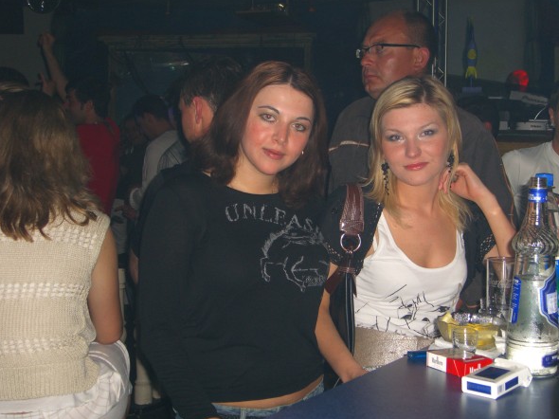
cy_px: 210
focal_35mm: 58
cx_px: 282
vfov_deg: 25.2
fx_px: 936
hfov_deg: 33.2
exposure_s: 1/60
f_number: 3.6
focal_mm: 11.8
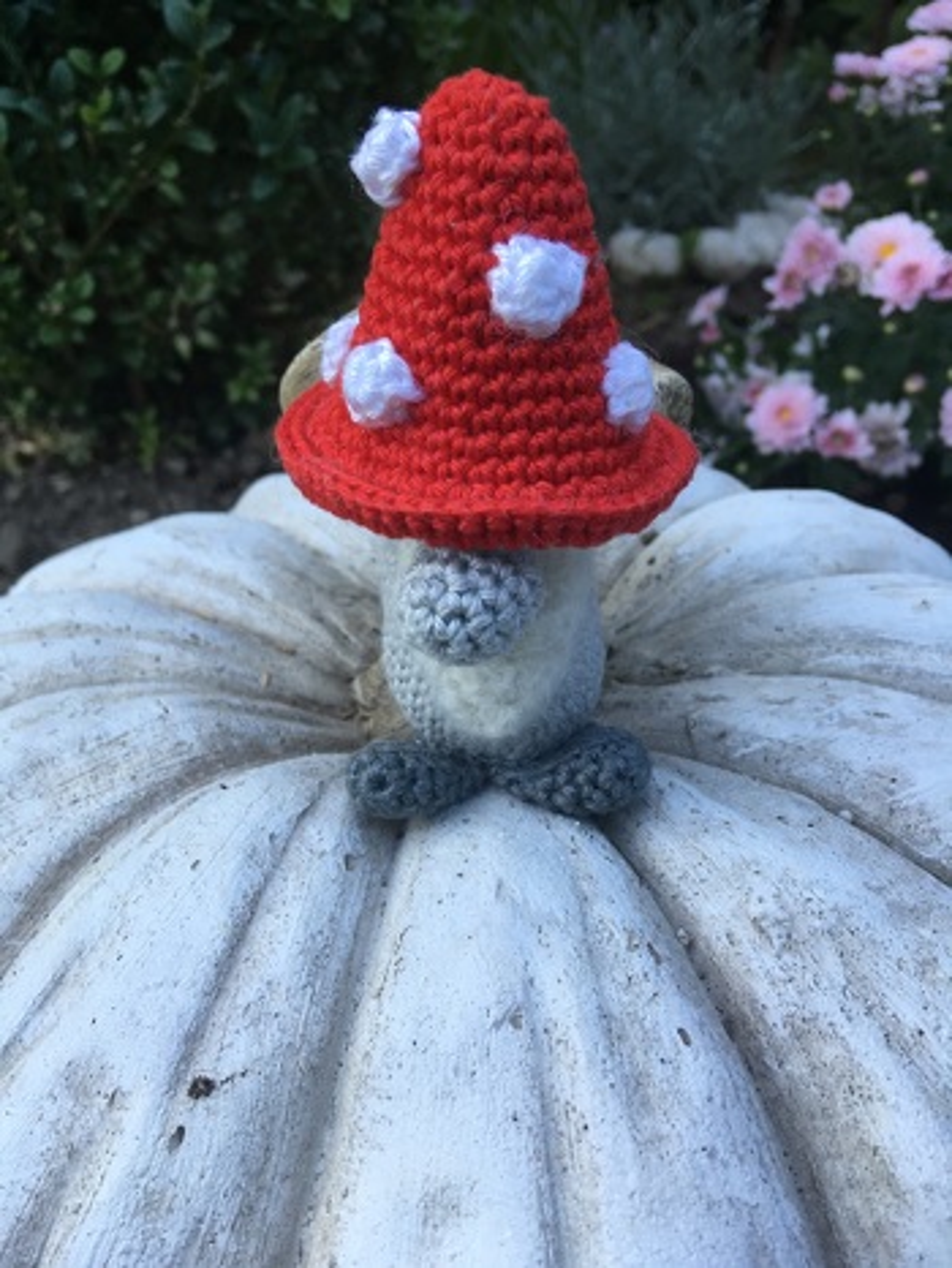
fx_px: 1062
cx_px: 476
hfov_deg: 48.3
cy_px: 634
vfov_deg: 61.6
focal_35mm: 29
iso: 40
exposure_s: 1/100
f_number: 2.2
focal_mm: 4.15
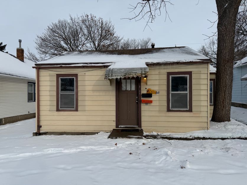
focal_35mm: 24
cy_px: 92
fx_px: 171
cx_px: 124
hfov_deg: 71.6
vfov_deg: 56.8
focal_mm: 6.76
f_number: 1.78
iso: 80
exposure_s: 1/6173
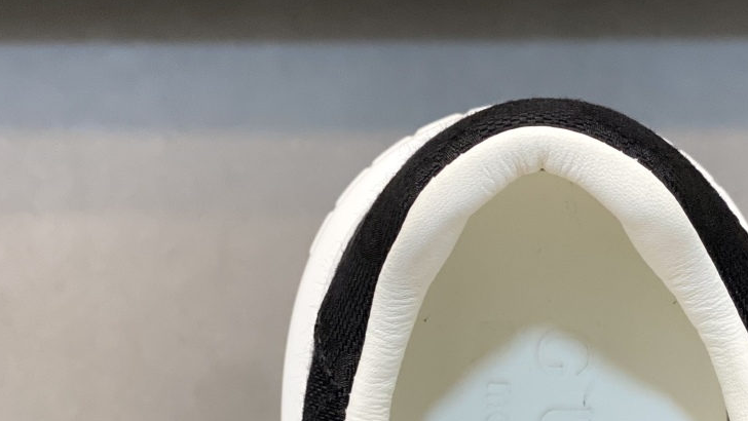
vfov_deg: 10.8
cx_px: 525
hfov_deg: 19.0
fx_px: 2222
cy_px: 324
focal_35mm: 112
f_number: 2
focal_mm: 6
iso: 125
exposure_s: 1/100
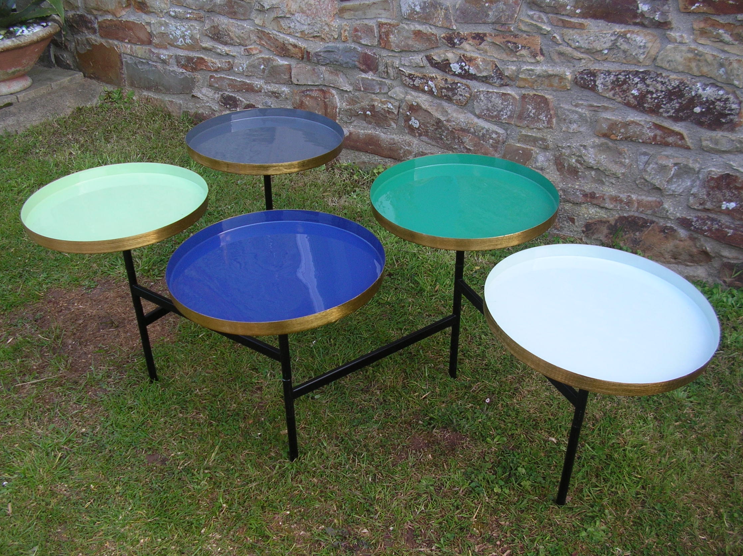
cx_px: 376
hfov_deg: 51.4
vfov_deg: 39.6
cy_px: 278
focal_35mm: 36
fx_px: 772
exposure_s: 1/150
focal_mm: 5.8
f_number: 2.8
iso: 50
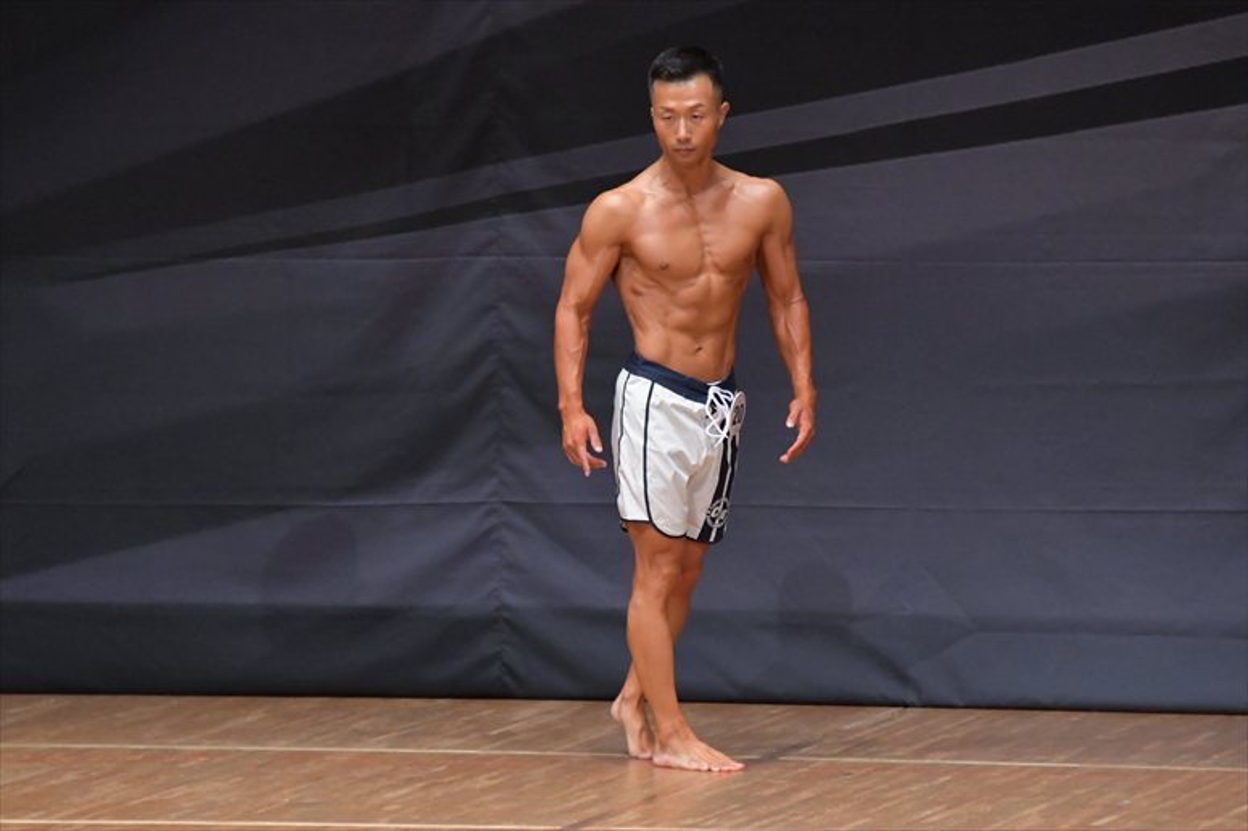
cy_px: 416
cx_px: 624
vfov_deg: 4.0
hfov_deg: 6.0
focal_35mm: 345
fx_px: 11954
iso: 6400
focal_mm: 230
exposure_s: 1/400
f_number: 5.6
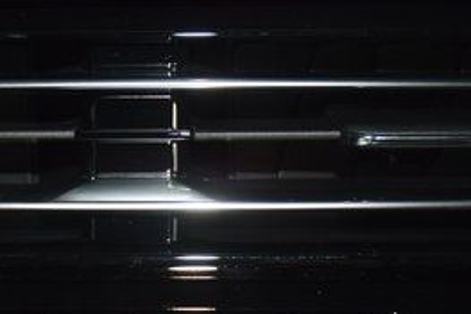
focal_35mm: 113
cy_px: 308
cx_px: 129
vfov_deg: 12.0
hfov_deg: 18.0
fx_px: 1480
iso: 560
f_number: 4
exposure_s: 1/15
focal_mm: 31
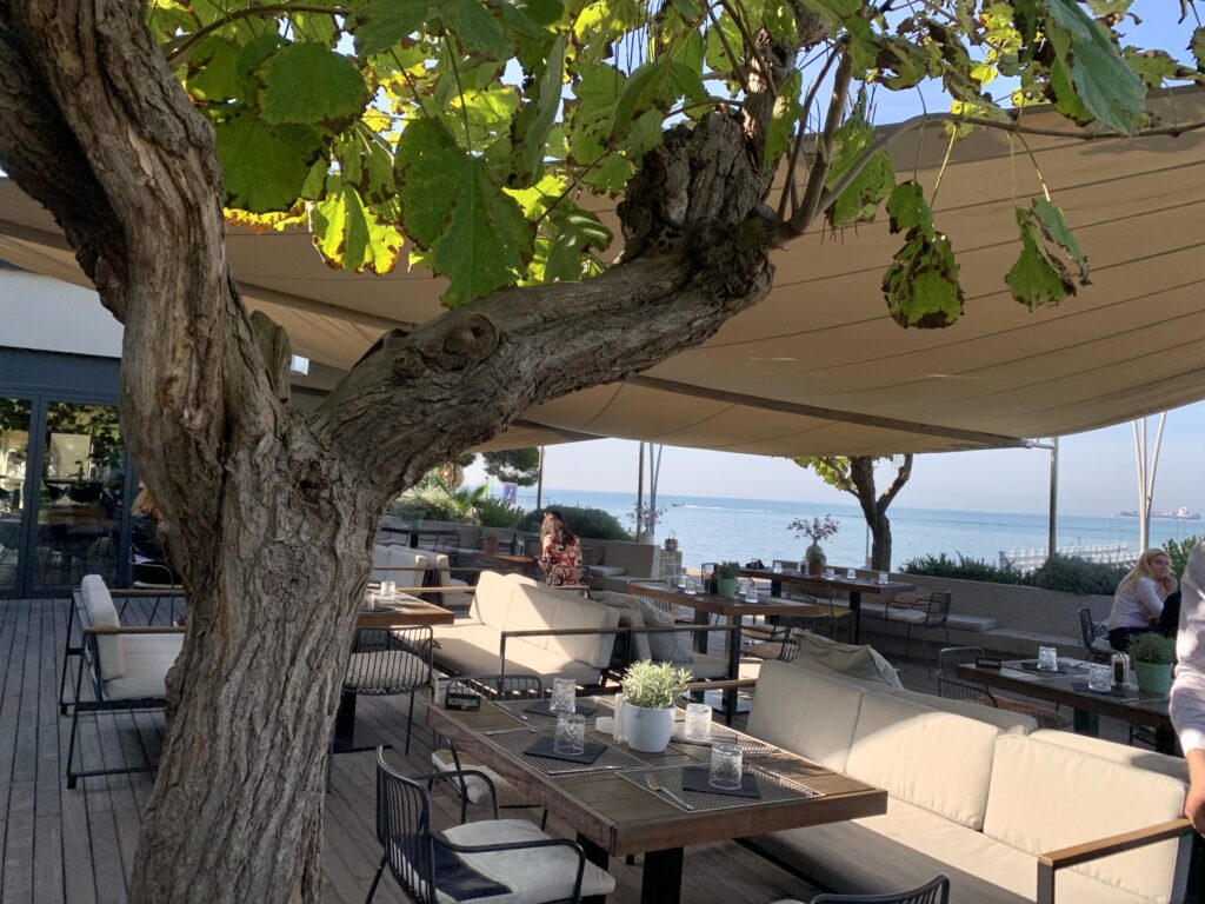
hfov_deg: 67.3
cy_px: 452
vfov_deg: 53.1
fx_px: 905
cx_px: 602
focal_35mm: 26
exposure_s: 1/1406
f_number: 1.8
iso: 25
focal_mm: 4.25
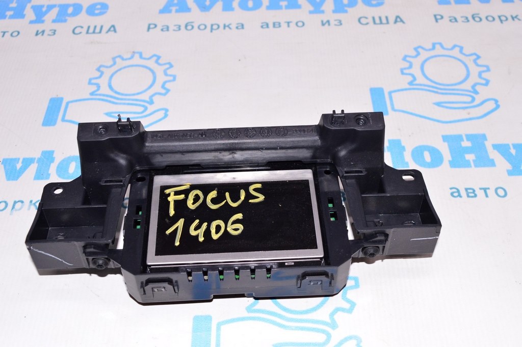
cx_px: 261
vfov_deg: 29.8
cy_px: 174
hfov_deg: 43.6
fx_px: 652
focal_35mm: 45
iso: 1600
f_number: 8
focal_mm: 30
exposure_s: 1/200
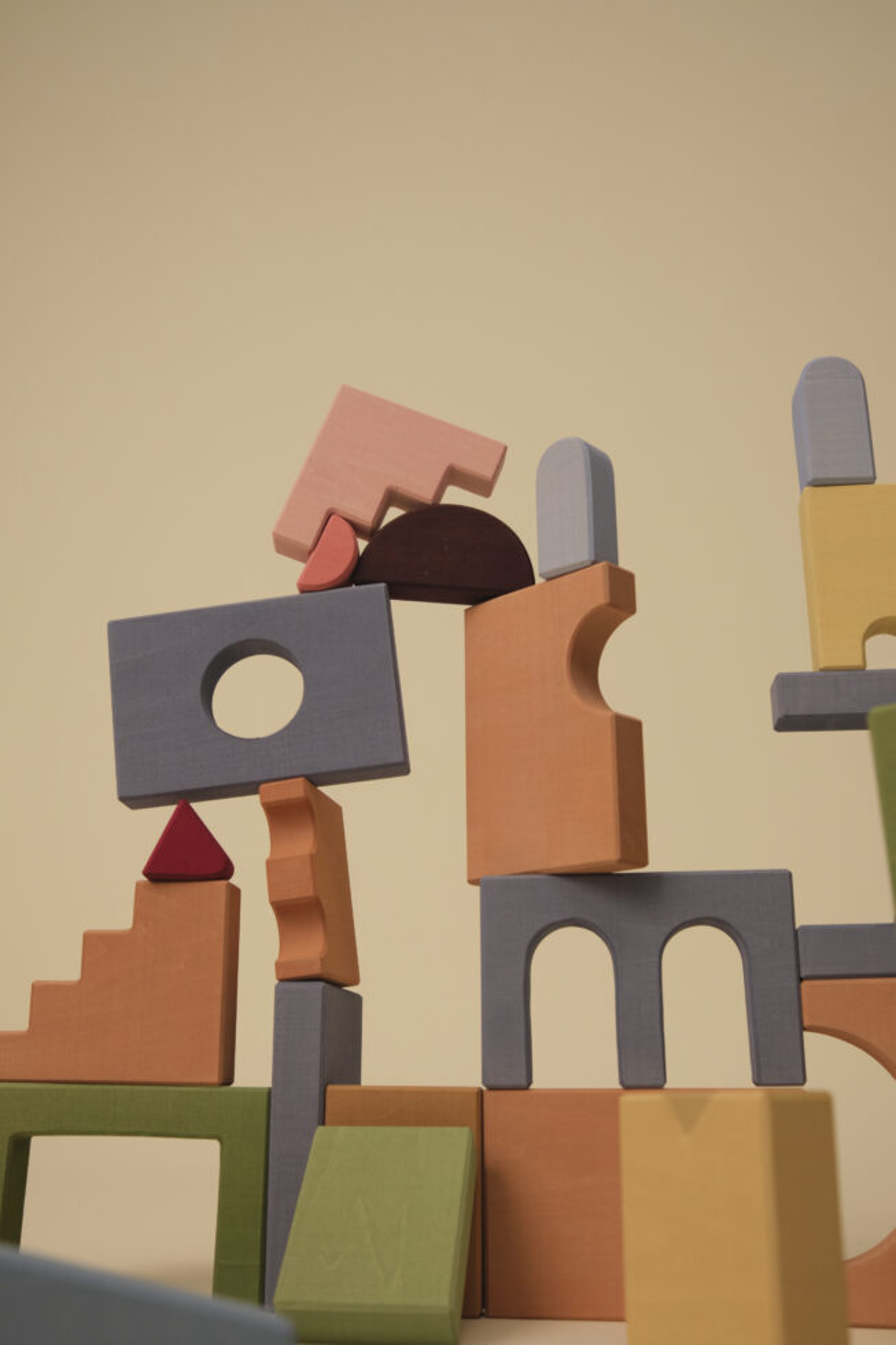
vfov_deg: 54.4
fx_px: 1307
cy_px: 672
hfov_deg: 37.8
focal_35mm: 35
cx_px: 448
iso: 800
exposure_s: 1/250
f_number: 5.6
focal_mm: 23
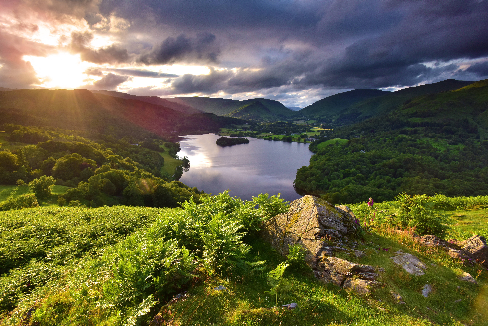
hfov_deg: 93.3
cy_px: 163
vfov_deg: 70.5
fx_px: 231
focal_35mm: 17
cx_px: 244
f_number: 11
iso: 640
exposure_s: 1/80
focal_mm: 17
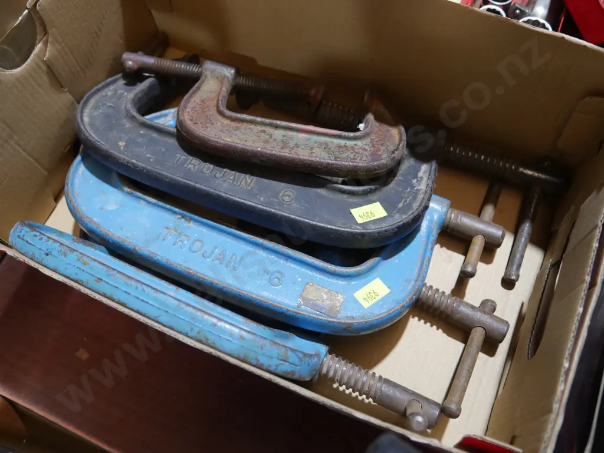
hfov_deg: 53.9
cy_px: 226
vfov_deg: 41.8
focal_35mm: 34
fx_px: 594
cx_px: 302
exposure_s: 1/60
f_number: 4
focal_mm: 17
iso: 640
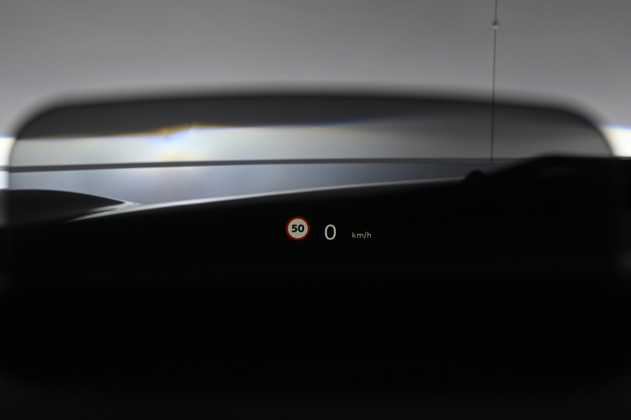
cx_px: 316
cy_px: 210
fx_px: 1314
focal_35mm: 75
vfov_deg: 18.2
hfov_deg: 27.0
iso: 640
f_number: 6.3
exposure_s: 1/100
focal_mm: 50
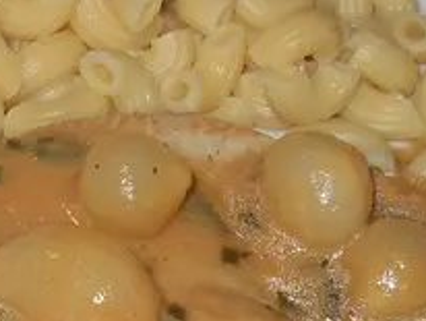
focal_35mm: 143
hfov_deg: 13.7
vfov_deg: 10.4
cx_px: 54
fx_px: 1762
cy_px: 257
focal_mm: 6.72
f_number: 5.5
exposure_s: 1/30
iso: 80
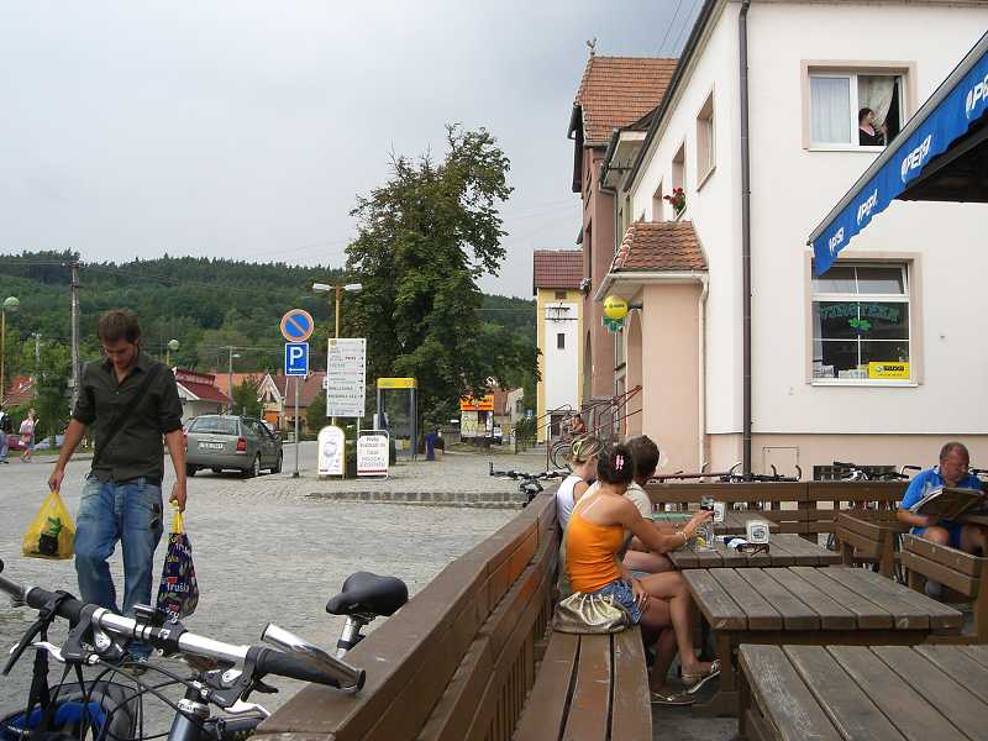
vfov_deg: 37.7
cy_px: 370
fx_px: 1085
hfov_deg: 49.0
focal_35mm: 38
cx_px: 494
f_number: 4.4
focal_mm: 6.3
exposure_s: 1/125
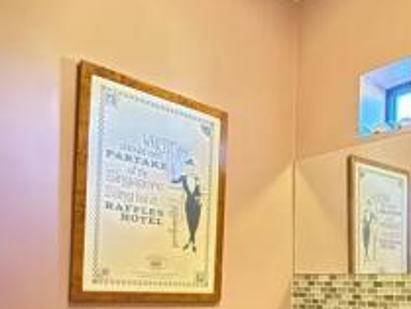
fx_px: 463
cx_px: 345
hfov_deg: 44.8
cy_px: 280
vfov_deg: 34.7
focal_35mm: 39
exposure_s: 1/50
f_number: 2.2
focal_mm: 2.22
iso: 2500
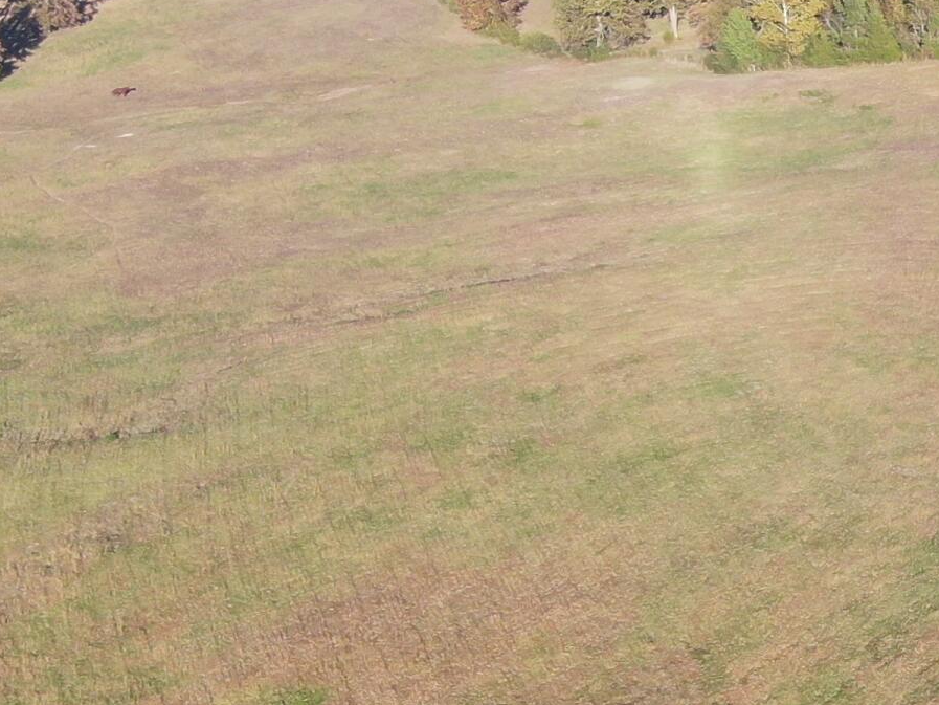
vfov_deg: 13.8
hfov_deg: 16.8
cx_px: 1383
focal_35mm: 107
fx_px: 2903
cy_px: 445
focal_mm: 5.45
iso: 100
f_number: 3.1
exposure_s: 1/400
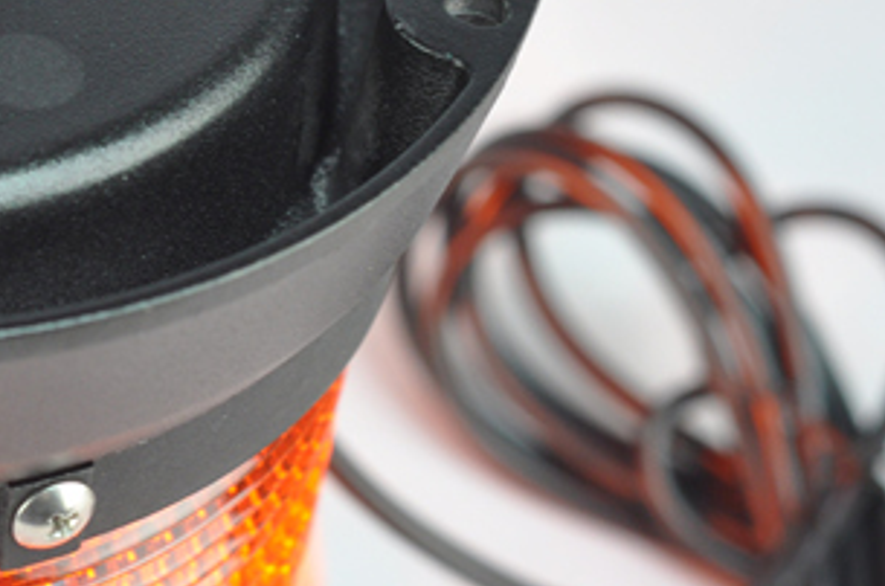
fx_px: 4833
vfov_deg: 6.9
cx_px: -174
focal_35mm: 197
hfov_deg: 10.3
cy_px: -39
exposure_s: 1/60
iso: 400
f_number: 4
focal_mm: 50
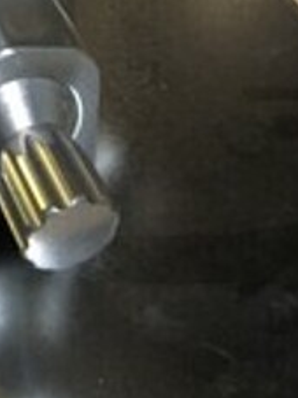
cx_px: -126
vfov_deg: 17.1
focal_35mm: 104
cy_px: -192
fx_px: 1195
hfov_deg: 13.5
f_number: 2.2
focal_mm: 4.15
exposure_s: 1/17
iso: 200
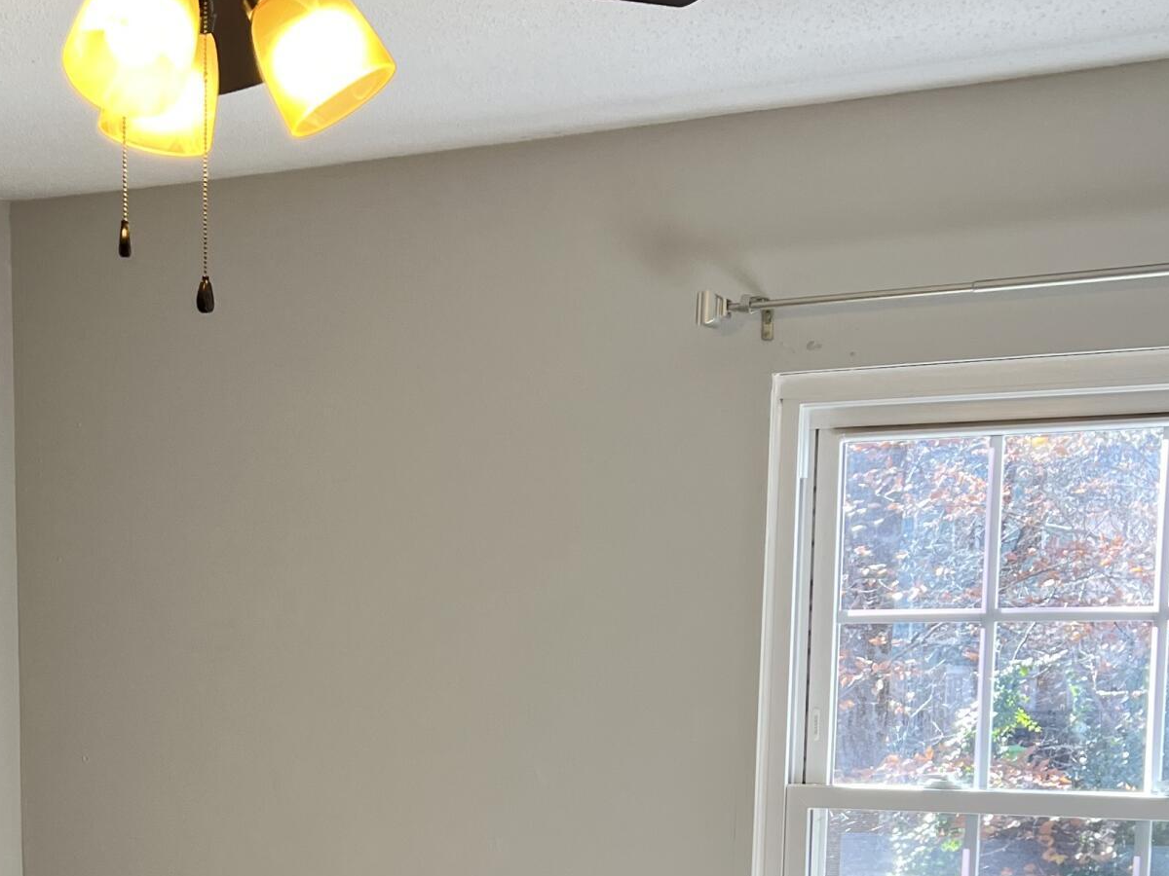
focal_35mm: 65
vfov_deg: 21.5
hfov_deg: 29.2
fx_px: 2195
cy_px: 950
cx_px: 234
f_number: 1.5
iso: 64
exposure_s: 1/120
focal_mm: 5.7
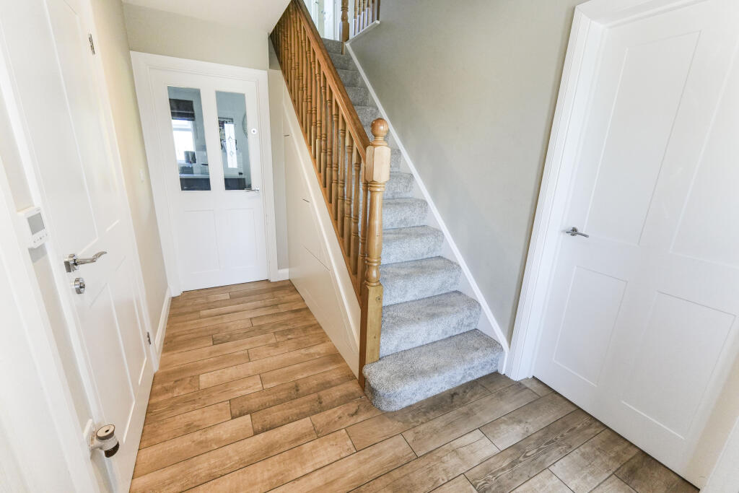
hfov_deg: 100.4
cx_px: 370
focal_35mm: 15
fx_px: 308
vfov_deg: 77.3
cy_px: 246
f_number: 4
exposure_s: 1/160
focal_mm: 10
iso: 1000
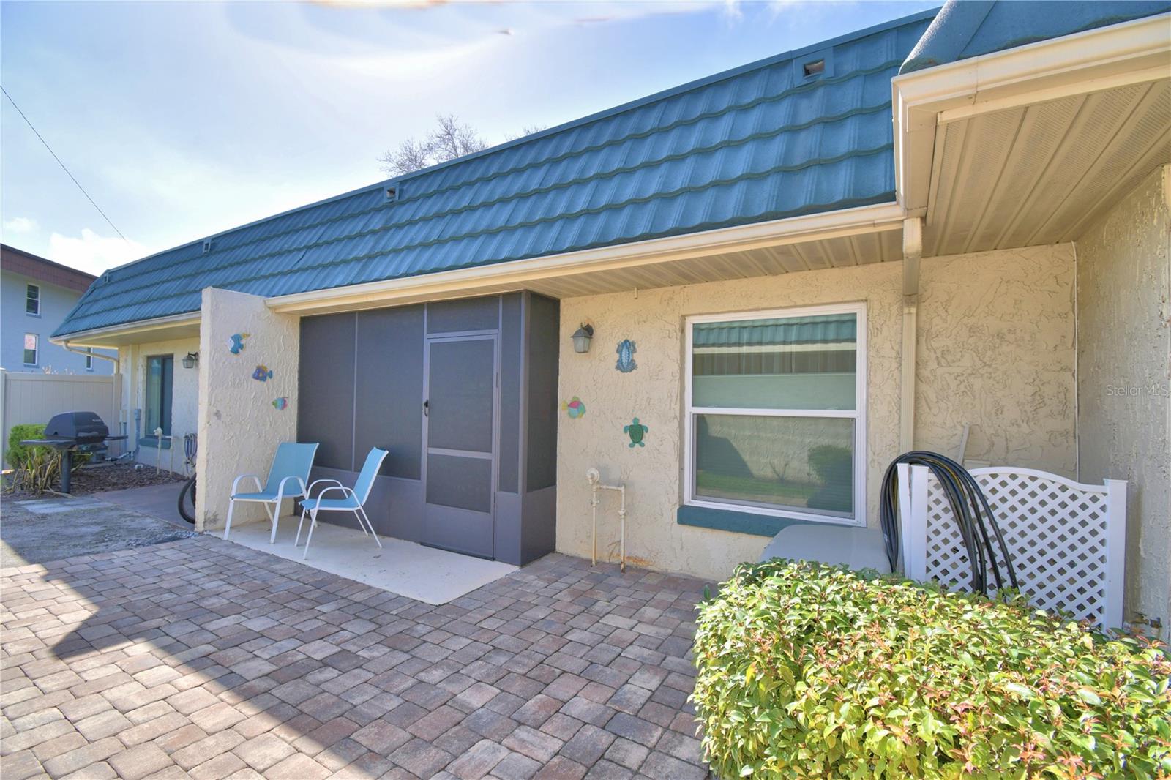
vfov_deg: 77.3
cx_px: 586
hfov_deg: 100.4
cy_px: 390
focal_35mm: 15
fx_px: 488
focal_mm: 10
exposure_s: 1/250
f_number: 8
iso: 100
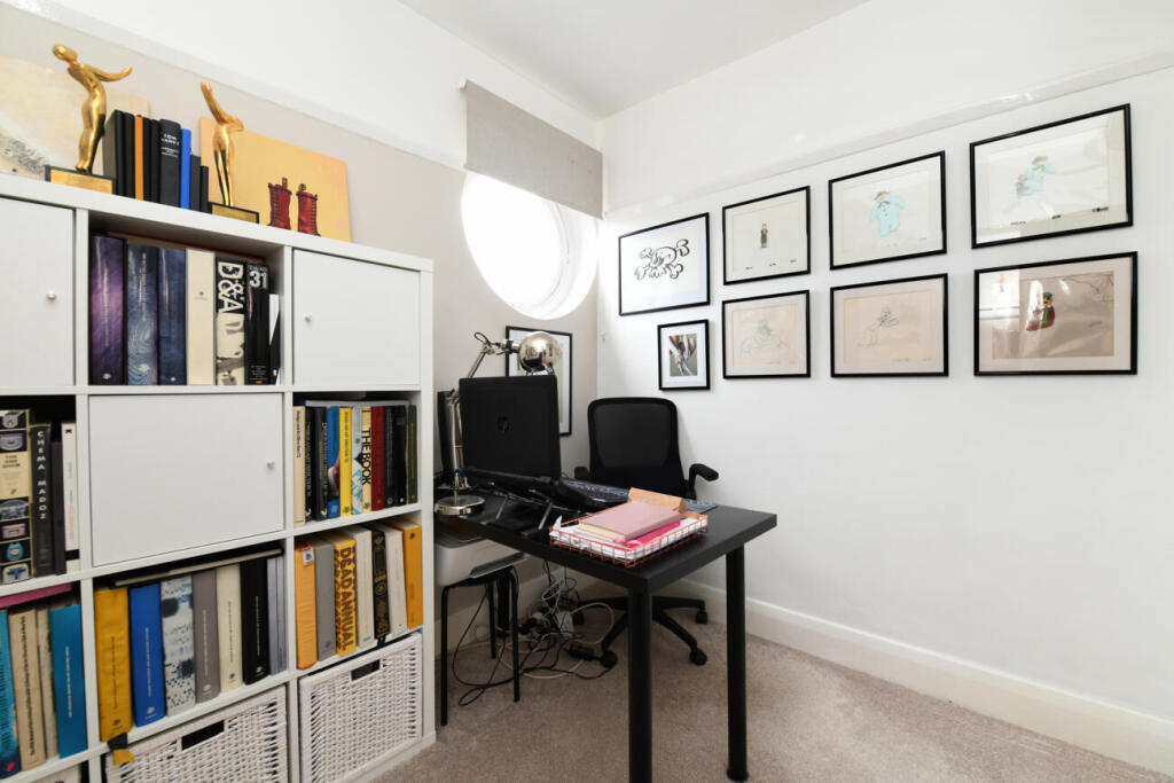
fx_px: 489
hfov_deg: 100.4
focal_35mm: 15
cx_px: 587
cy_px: 392
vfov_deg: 77.3
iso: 640
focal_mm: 15
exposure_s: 1/60
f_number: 8
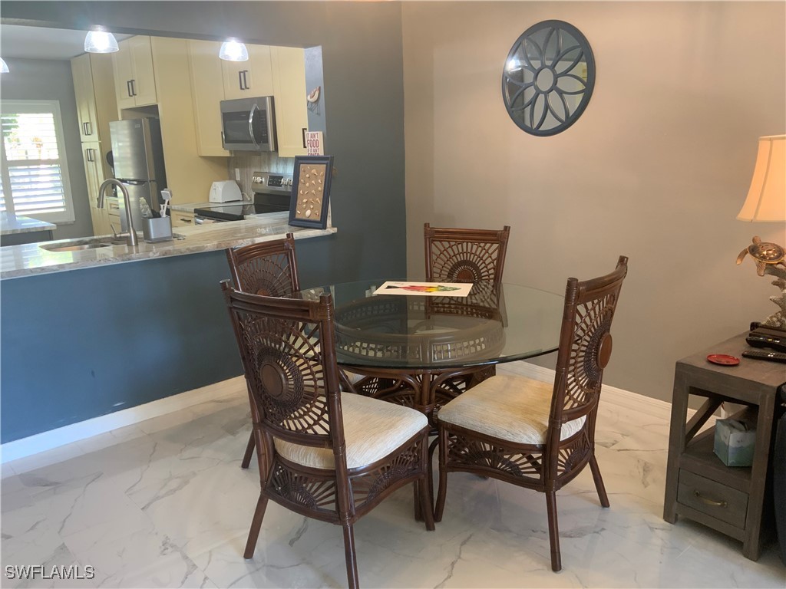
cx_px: 393
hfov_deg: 61.7
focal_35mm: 29
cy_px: 294
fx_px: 658
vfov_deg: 48.2
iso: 125
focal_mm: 3
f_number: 1.8
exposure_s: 1/60
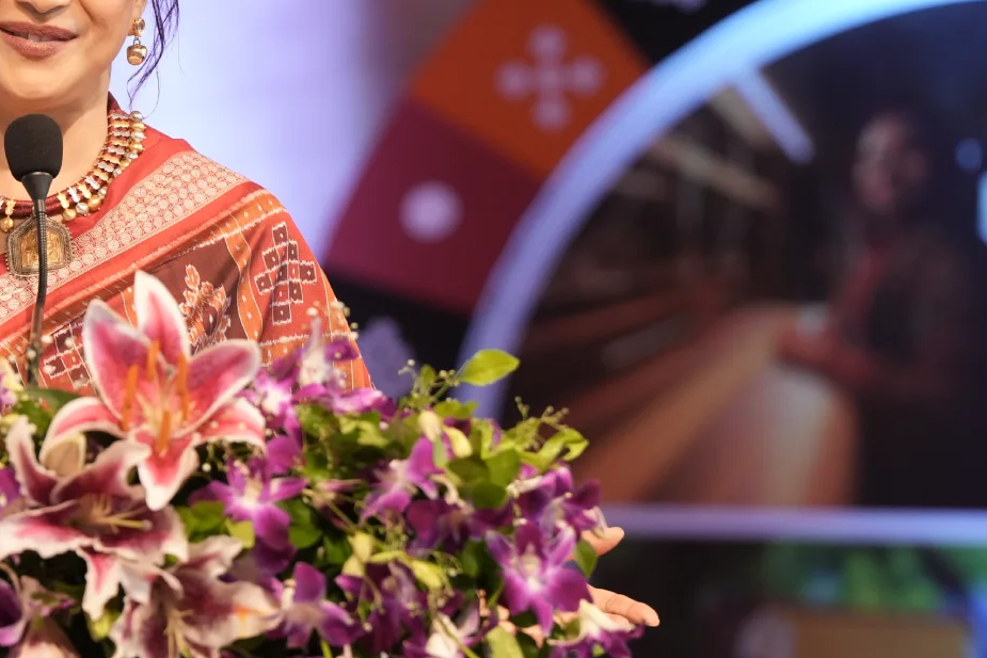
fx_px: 11269
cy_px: 104
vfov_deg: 3.3
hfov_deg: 5.0
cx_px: 29
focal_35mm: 411
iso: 2000
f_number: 4.5
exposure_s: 1/500
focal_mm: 200
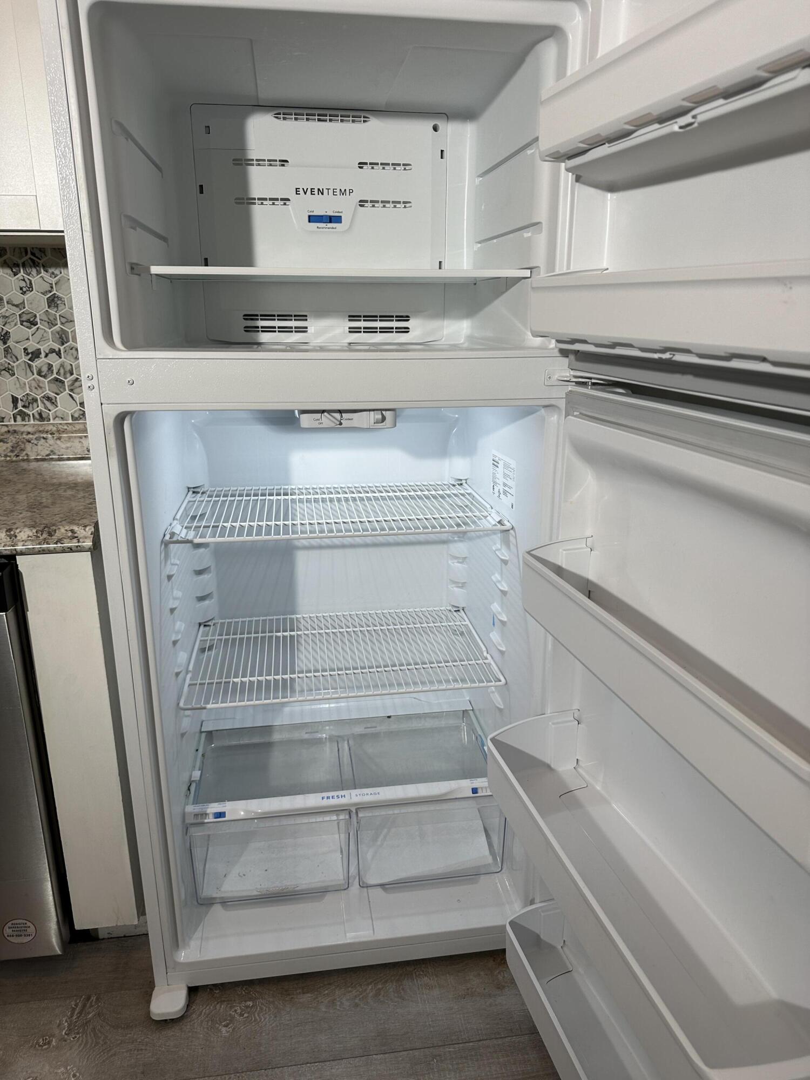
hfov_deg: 56.8
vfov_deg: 71.6
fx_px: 749
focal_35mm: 24
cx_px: 405
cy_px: 540
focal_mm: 6.86
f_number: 1.78
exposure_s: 1/154
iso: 64
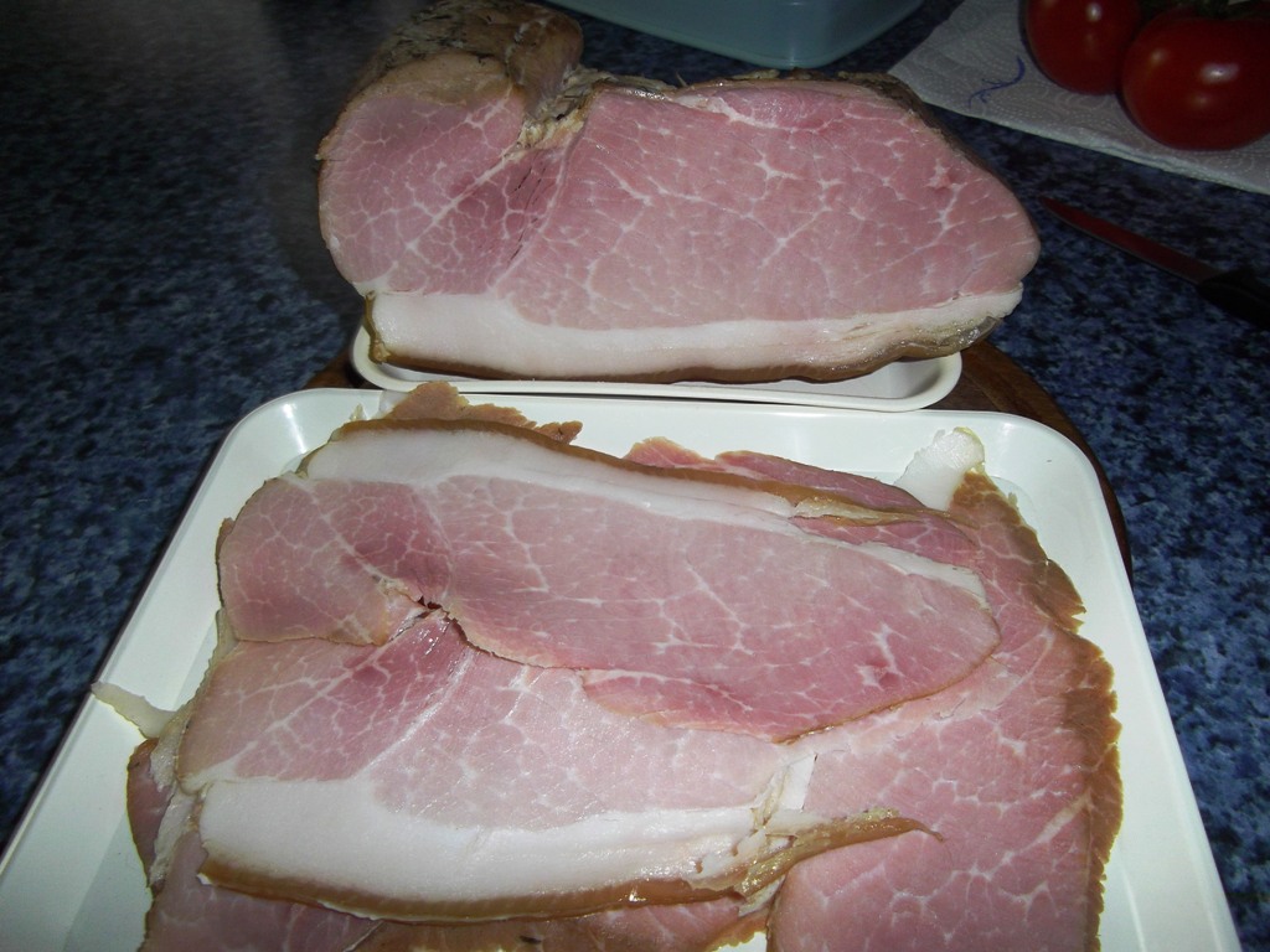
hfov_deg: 65.3
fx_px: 991
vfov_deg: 51.4
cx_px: 635
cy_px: 476
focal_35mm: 27
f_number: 3.2
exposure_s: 1/50
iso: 100
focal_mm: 4.9
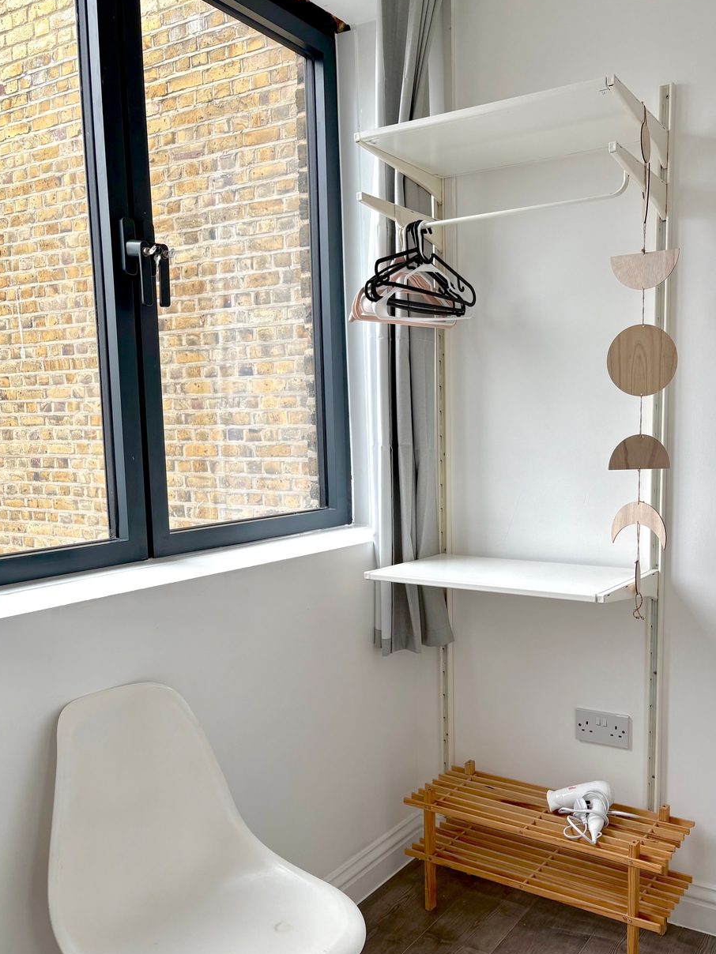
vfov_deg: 58.2
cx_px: 422
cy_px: 534
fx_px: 855
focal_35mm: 31
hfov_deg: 45.2
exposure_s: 1/256
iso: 40
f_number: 1.6
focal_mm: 5.96
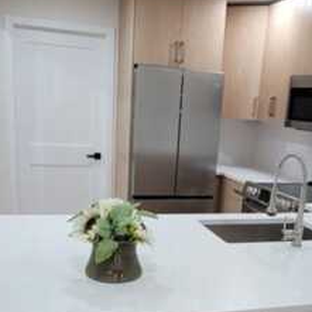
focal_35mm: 40
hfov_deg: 41.6
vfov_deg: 40.7
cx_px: 191
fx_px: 408
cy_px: 232
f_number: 2.2
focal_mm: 2.2
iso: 160
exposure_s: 1/60
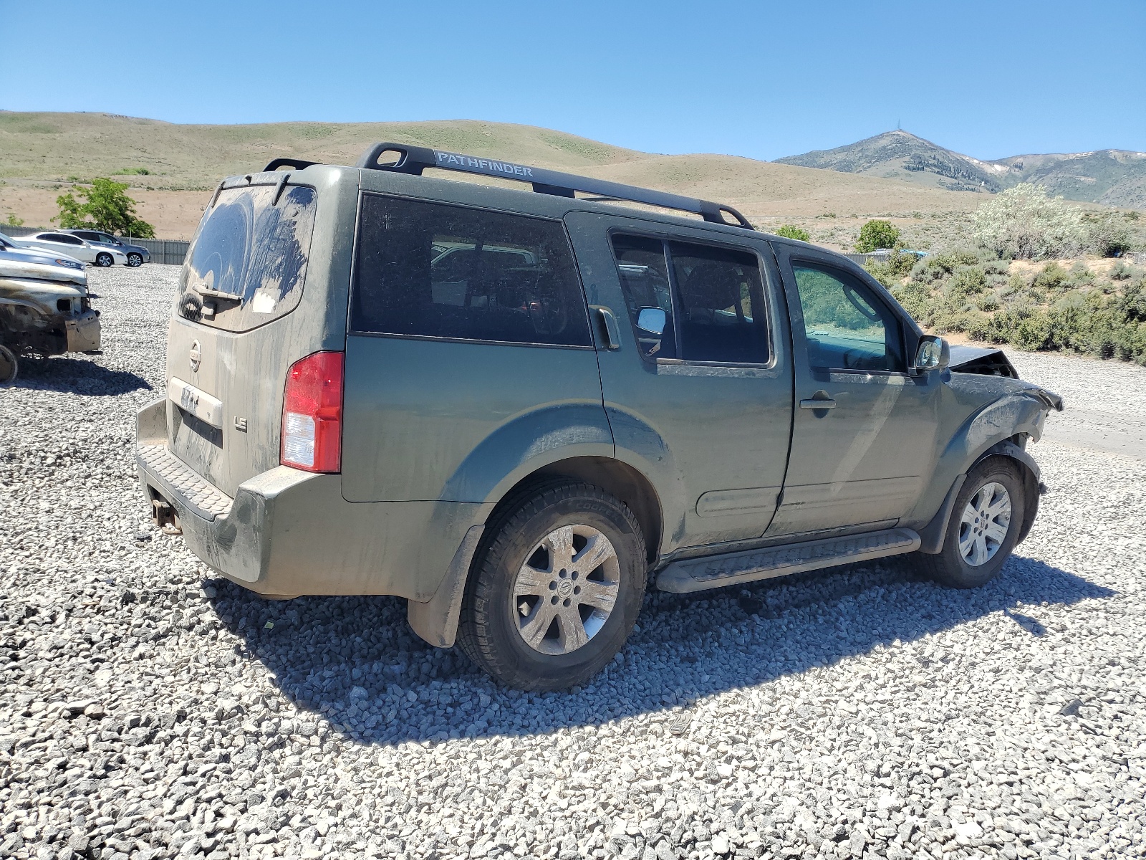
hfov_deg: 67.3
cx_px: 573
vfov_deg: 53.1
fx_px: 861
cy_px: 430
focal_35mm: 26
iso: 50
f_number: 1.5
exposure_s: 1/2000
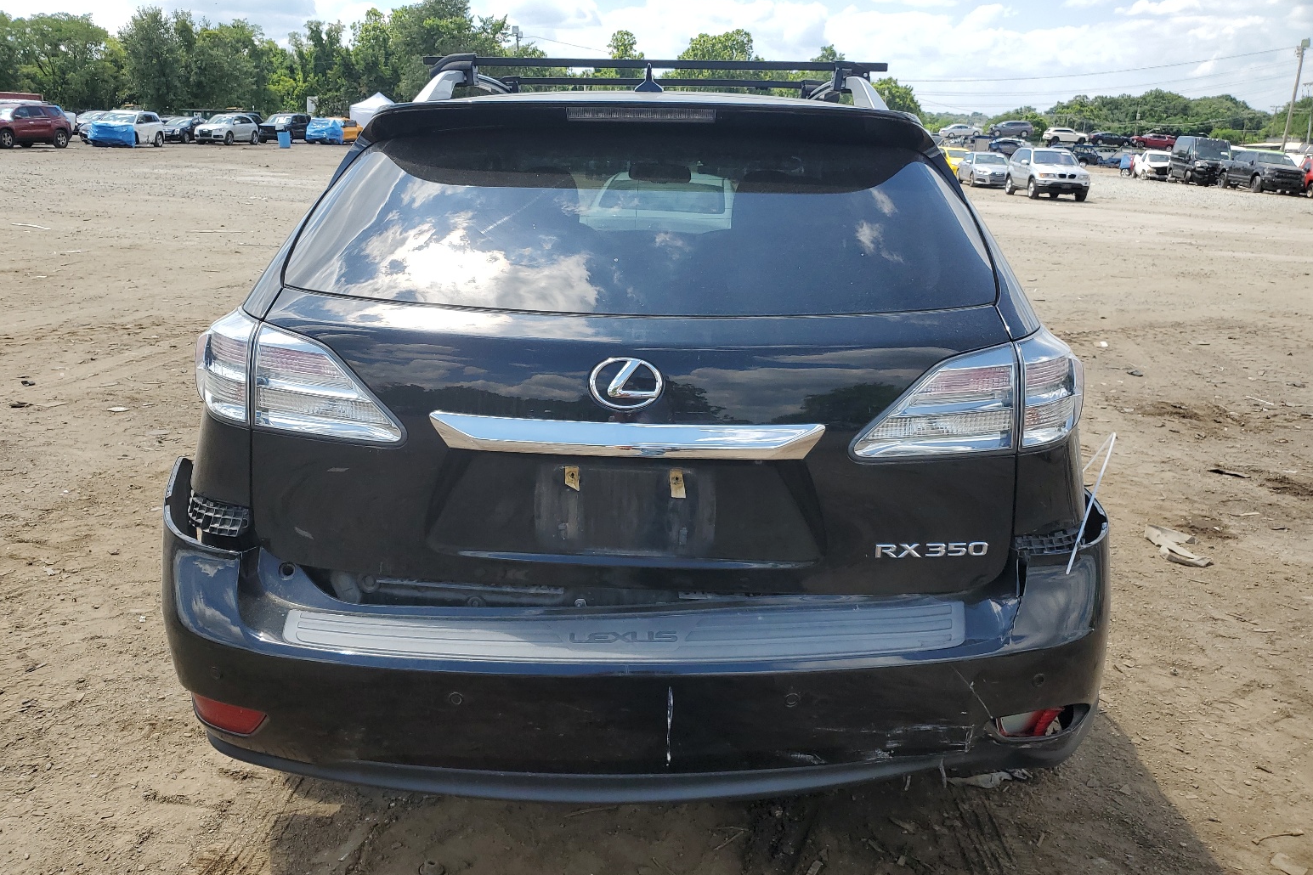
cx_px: 635
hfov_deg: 65.5
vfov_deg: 46.4
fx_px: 1021
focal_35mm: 28
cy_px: 466
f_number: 1.5
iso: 50
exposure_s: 1/2000
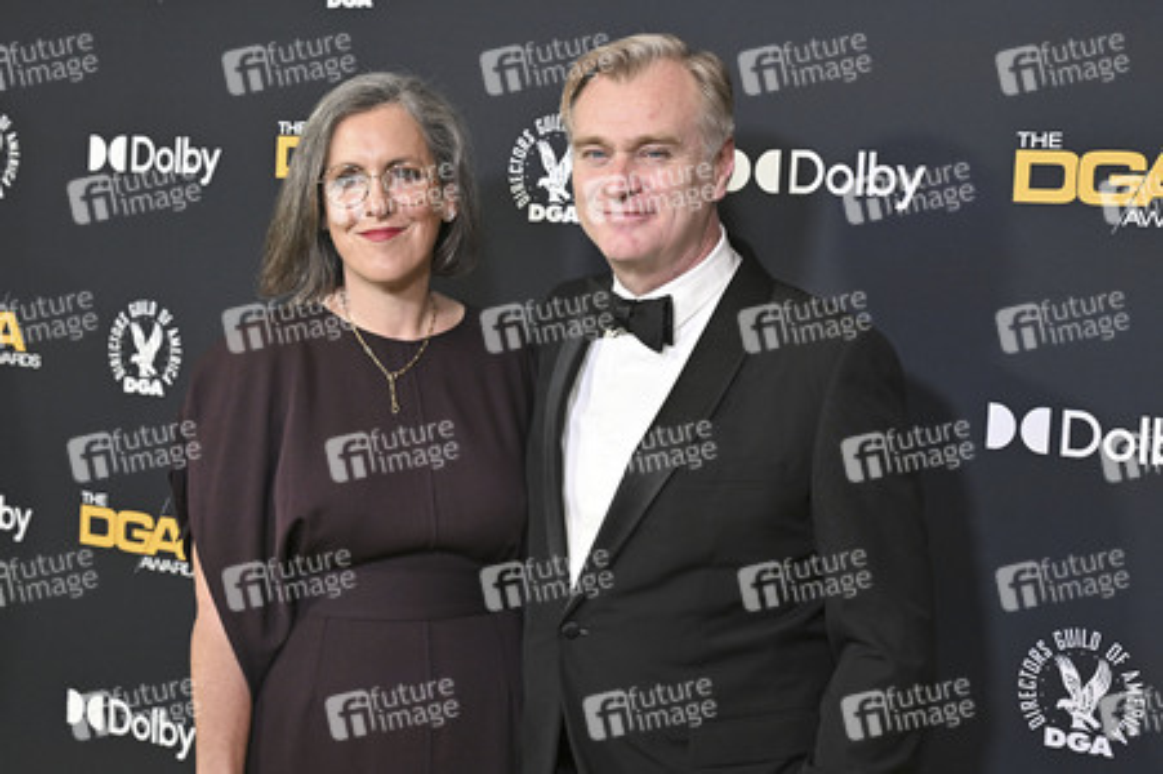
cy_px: 387
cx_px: 582
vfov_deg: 26.4
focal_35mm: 51
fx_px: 1646
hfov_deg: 38.9
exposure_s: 1/320
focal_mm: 51
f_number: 5.6
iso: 2500
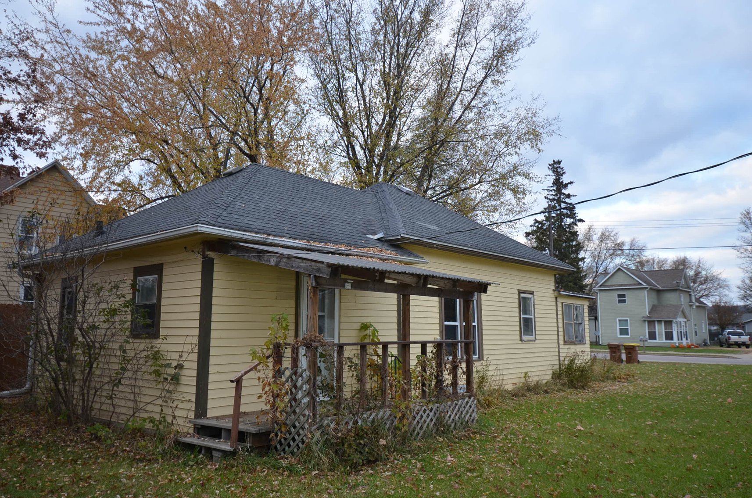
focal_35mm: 27
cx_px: 376
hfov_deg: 67.5
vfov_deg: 47.7
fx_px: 563
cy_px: 249
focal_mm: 18
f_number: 4.2
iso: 125
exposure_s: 1/60
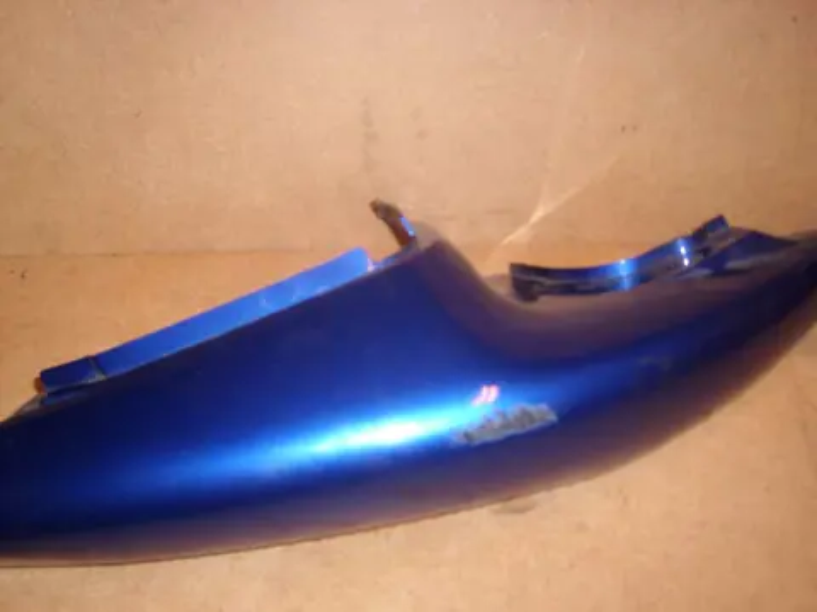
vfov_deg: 40.7
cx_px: 408
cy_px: 306
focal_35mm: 35
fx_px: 826
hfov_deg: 52.6
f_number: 2.8
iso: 50
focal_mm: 5.8
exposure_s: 1/30
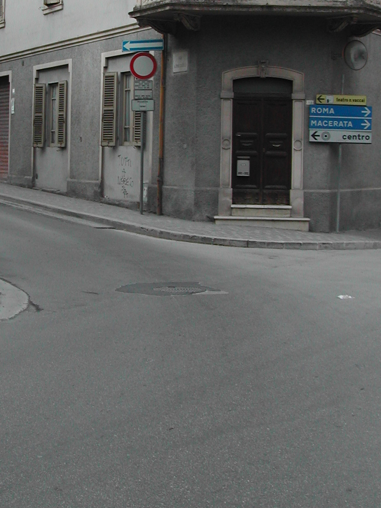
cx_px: 138
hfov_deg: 21.0
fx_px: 1027
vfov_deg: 27.2
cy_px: 104
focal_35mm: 70
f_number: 2.8
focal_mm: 8
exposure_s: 1/572
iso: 100
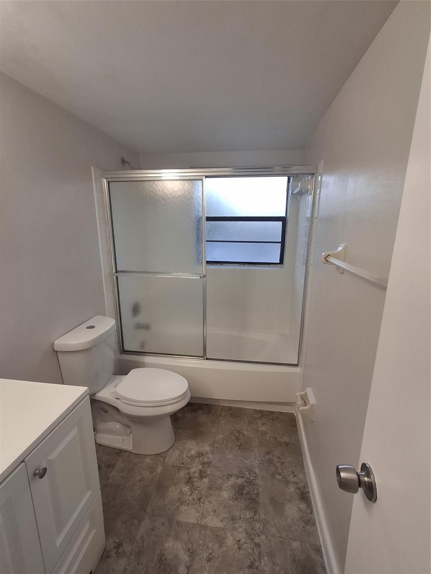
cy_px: 287
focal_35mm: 16
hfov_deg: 78.1
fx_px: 266
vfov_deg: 94.5
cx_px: 216
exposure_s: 1/40
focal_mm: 1.64
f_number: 2.2
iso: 50
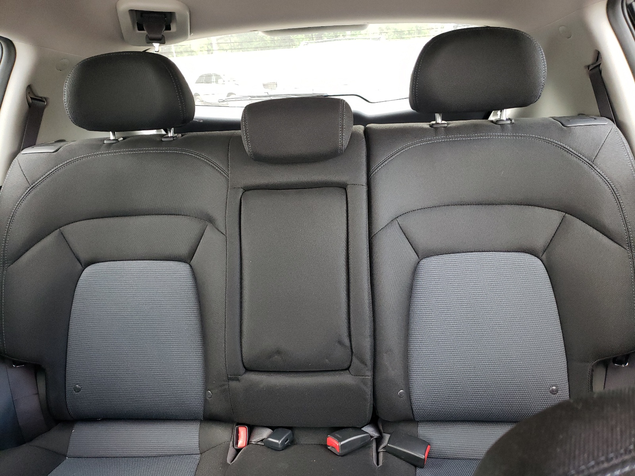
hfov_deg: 67.3
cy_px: 238
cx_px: 318
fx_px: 477
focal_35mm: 26
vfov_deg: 53.1
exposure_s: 1/60.2
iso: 304
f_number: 1.5
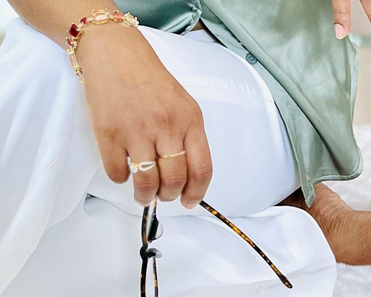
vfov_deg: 15.2
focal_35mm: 95
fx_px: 1043
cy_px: -123
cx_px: 29
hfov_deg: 19.7
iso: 160
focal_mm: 5.1
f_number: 1.6
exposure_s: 1/60
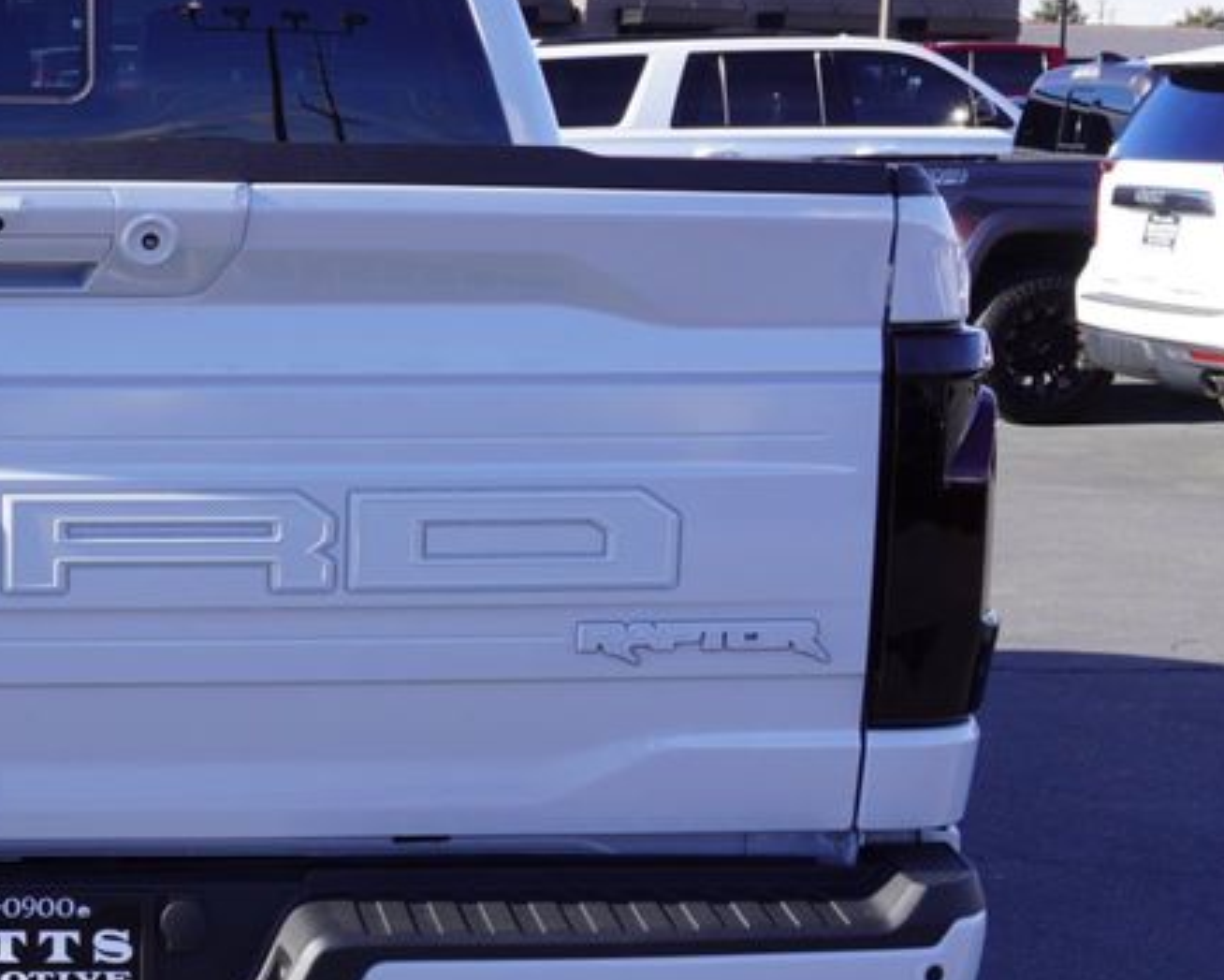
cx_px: 25
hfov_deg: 24.0
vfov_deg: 20.1
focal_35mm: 76
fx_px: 2757
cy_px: 581
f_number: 8
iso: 100
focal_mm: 23
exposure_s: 1/125
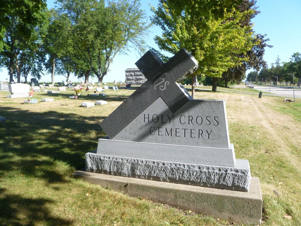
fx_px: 243
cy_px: 113
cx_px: 150
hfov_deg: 63.4
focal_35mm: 28
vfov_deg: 49.7
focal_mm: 5
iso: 80
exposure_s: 1/250
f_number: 3.3
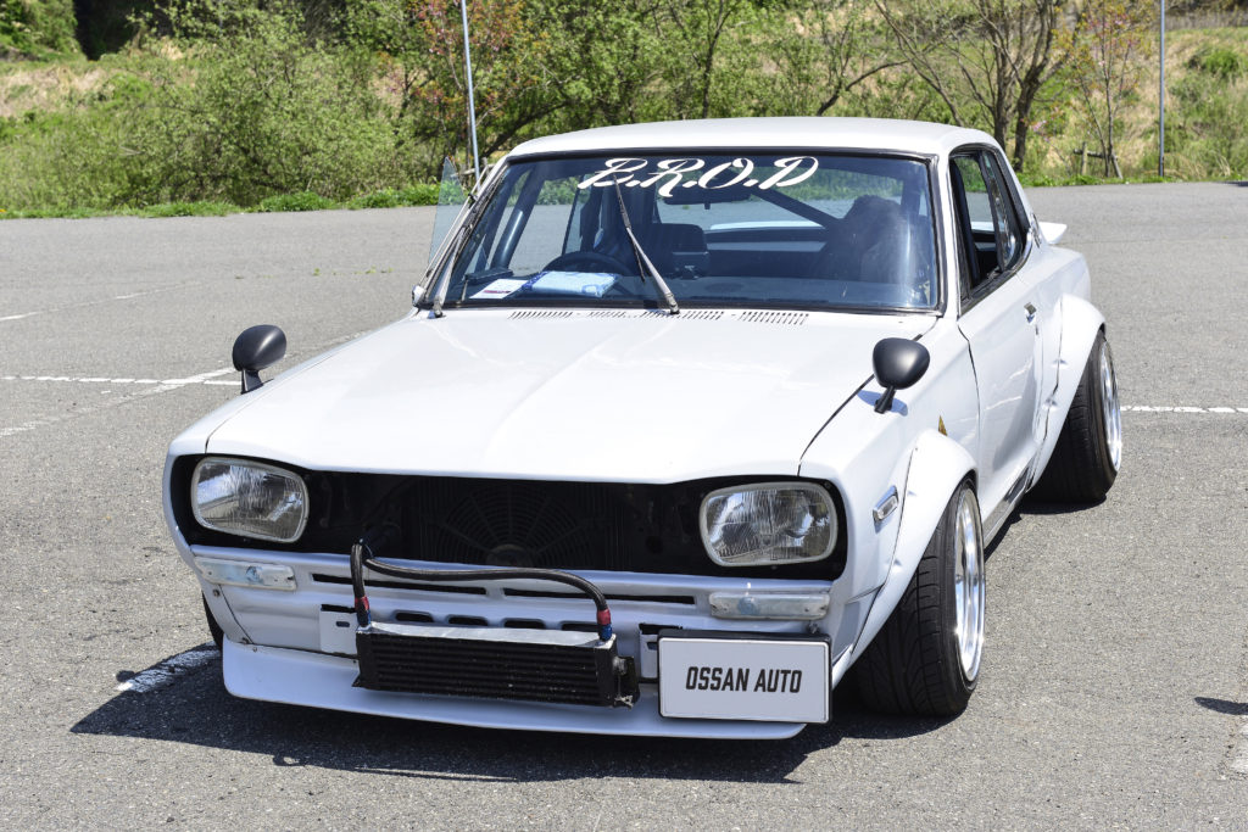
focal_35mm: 60
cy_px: 416
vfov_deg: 22.6
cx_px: 624
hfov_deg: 33.4
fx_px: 2080
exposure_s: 1/125
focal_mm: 60
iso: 100
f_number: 9
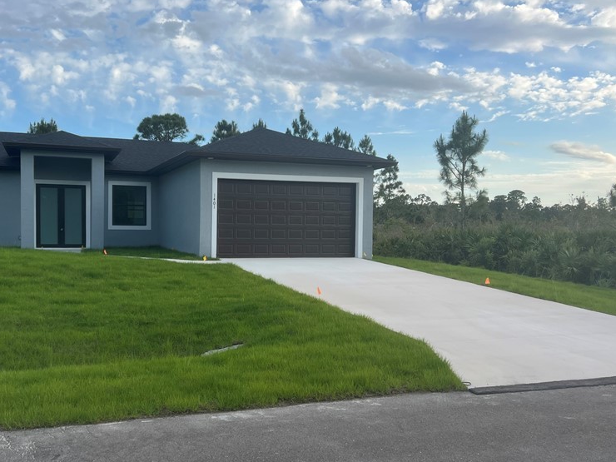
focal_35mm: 36
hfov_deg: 51.1
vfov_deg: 39.6
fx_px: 641
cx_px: 252
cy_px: 251
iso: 50
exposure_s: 1/1751
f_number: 1.5
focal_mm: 5.7
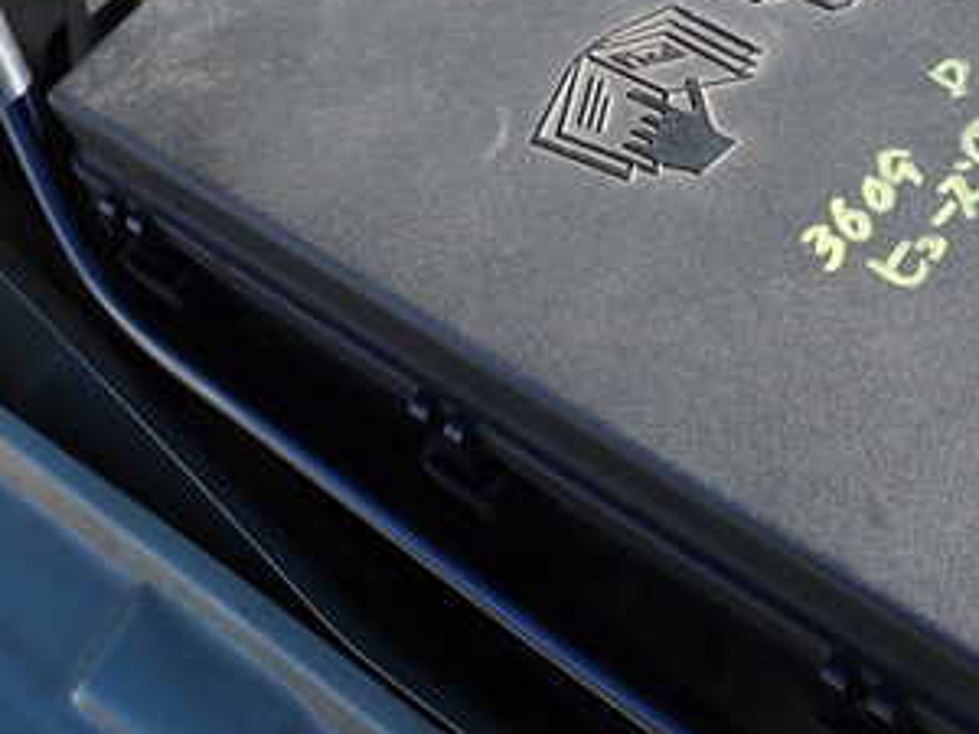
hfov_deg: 31.6
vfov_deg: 24.1
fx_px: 1697
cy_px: 166
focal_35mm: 60
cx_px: 744
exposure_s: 1/200
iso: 100
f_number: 3.2
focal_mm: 5.4
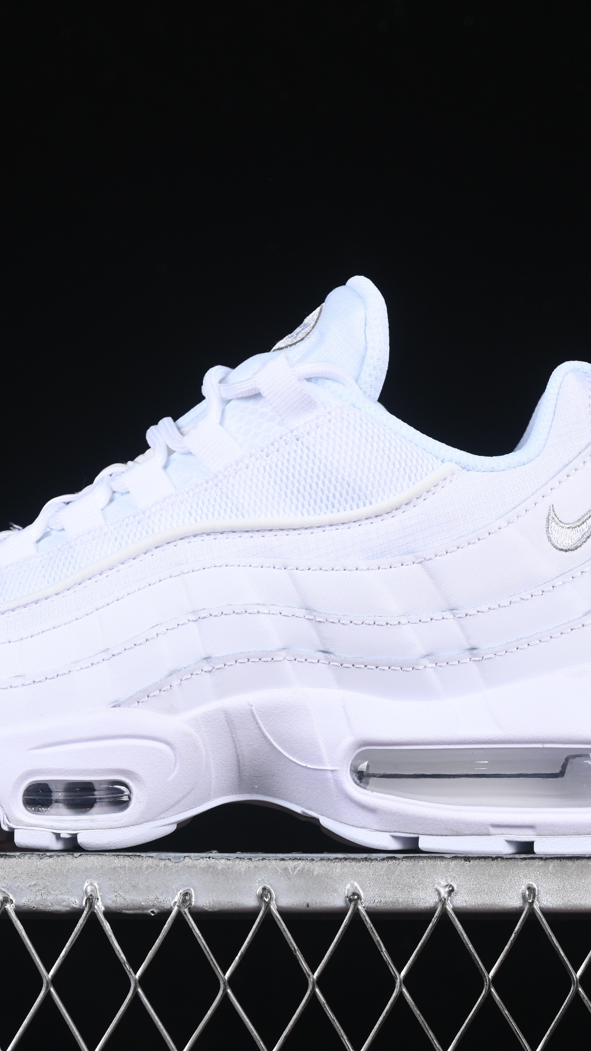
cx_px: 218
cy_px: 526
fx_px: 3287
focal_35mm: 118
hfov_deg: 10.3
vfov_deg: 18.2
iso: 160
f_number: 8
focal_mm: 50
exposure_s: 1/100
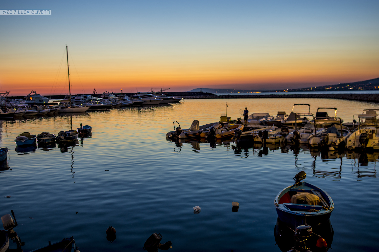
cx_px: 190
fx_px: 379
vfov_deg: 36.9
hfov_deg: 53.1
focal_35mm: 36
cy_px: 126
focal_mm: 24
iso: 160
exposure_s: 1/10
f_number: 2
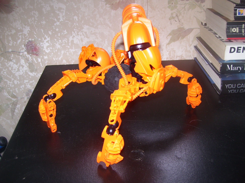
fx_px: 255
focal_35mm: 36
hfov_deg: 51.4
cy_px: 92
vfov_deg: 39.7
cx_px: 122
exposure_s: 1/60
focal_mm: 6
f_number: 2.7
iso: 80
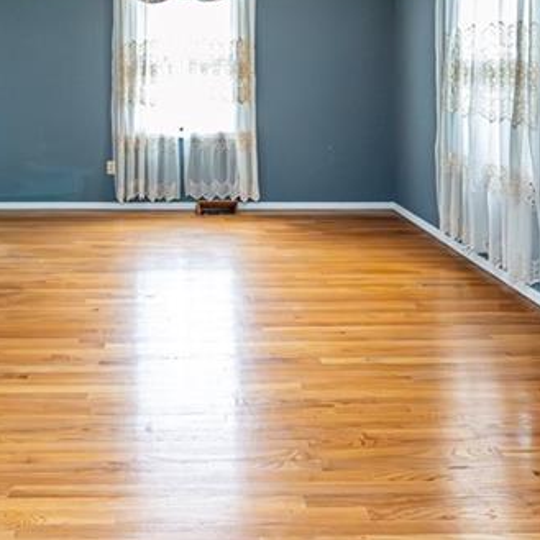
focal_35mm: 37
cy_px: 68
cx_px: 177
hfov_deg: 44.2
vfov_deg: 41.8
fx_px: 653
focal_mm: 14
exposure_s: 1/200
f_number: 8
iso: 8000
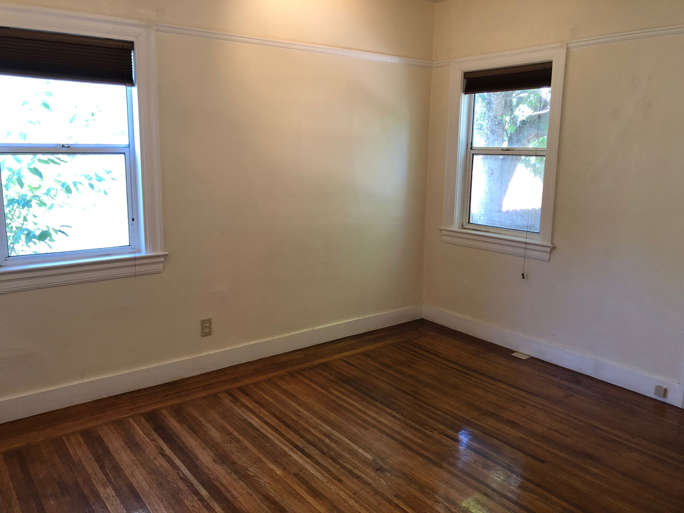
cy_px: 256
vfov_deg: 49.7
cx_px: 342
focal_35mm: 28
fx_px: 553
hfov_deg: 63.4
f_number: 1.8
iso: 40
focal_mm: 3.99
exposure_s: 1/24
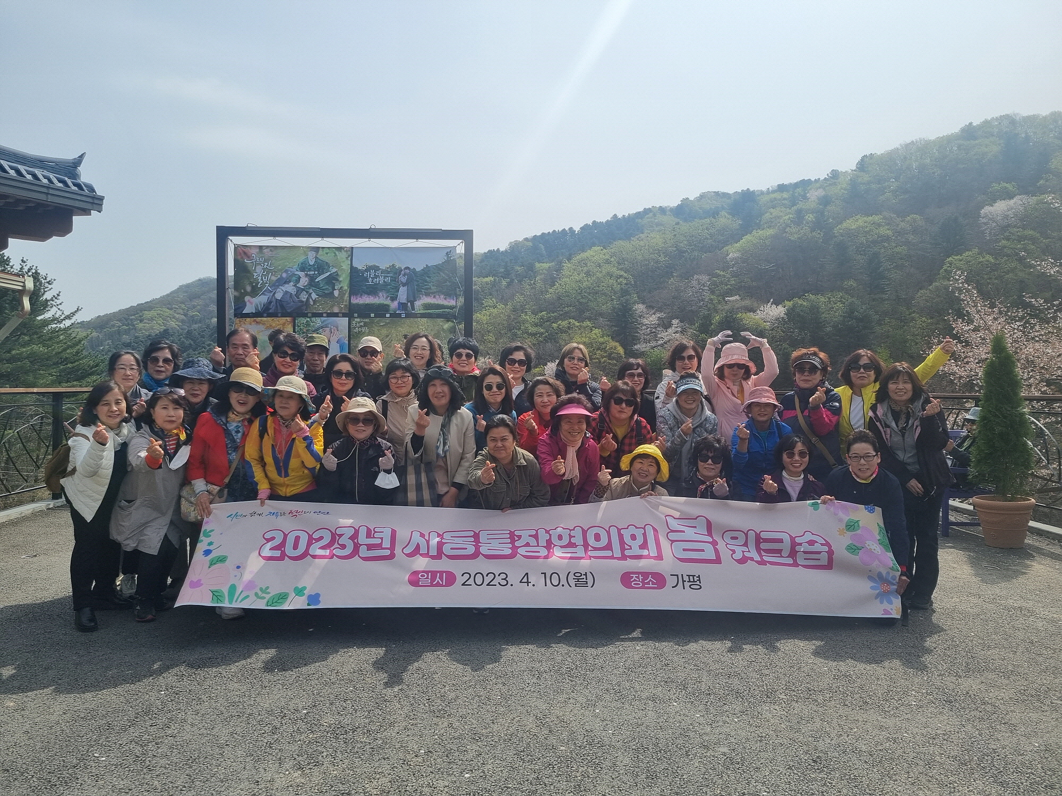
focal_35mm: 26
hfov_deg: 67.3
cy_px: 398
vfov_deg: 53.1
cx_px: 531
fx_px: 798
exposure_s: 1/4576
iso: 50
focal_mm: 5.4
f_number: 1.8
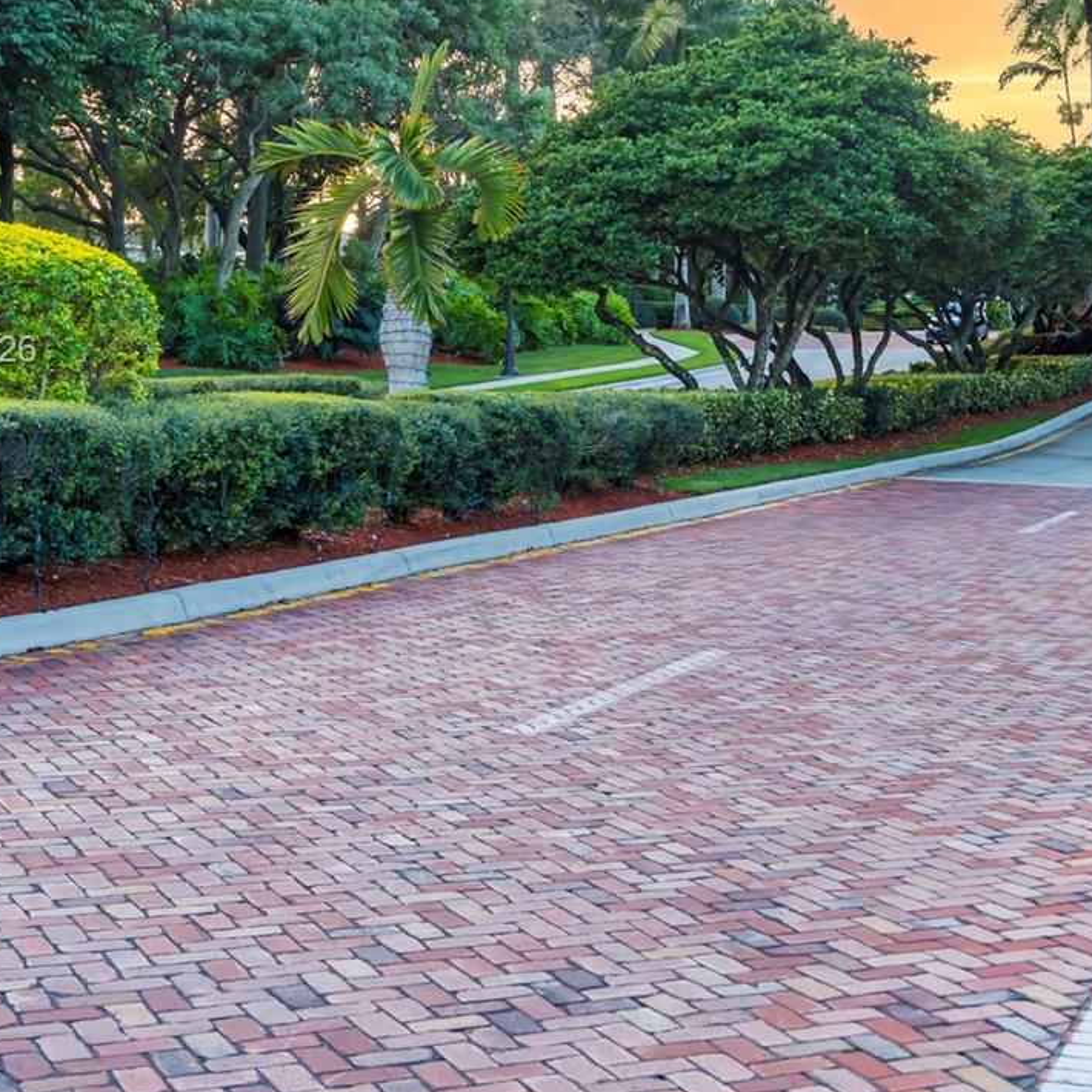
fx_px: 2391
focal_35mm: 67
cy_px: 352
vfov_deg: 25.6
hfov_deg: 25.5
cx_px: 789
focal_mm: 35
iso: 100
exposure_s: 1/125
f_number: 5
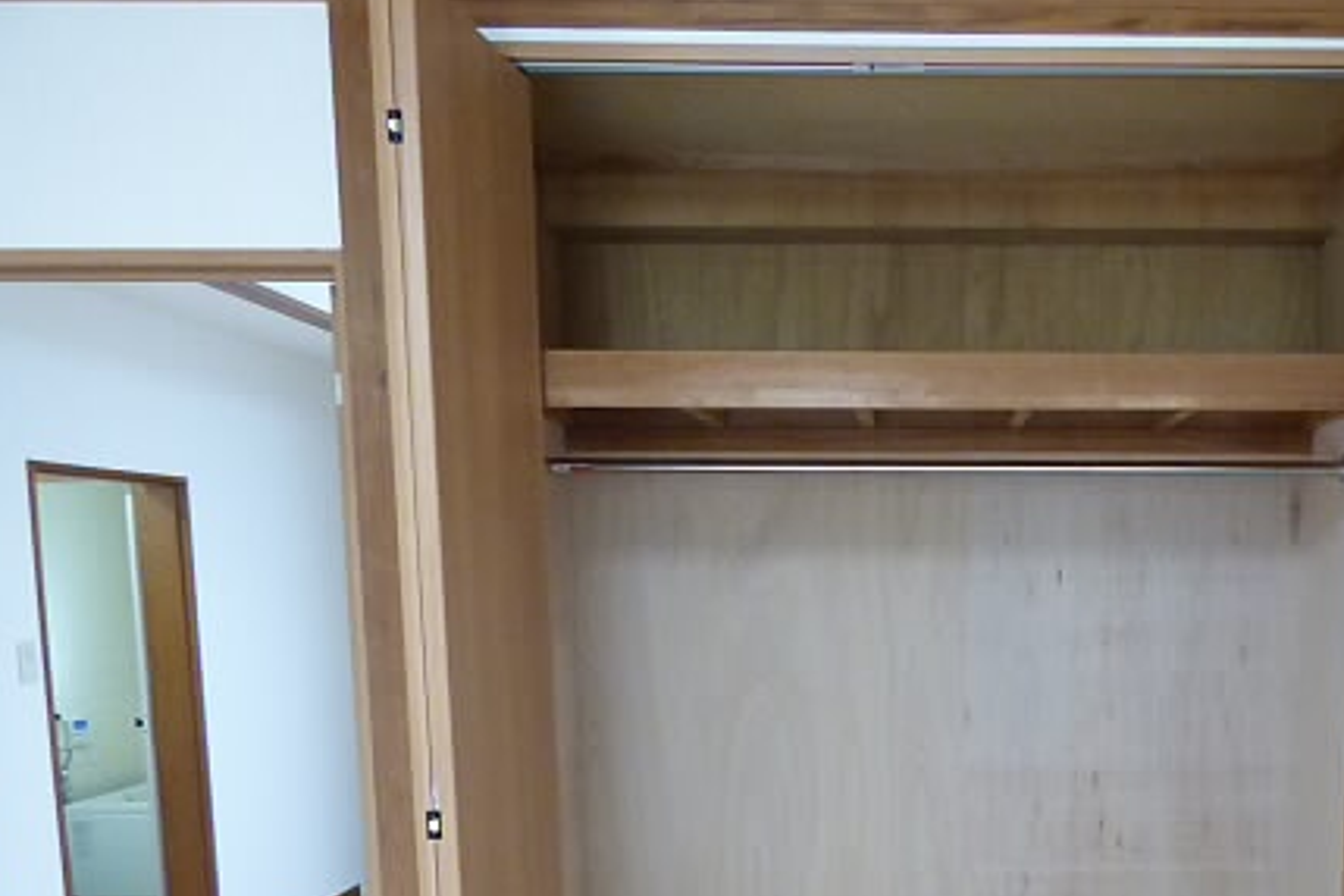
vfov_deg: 40.5
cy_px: 721
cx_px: 974
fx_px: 1157
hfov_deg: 57.8
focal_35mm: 31
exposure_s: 1/40
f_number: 2.8
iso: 800
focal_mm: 3.58
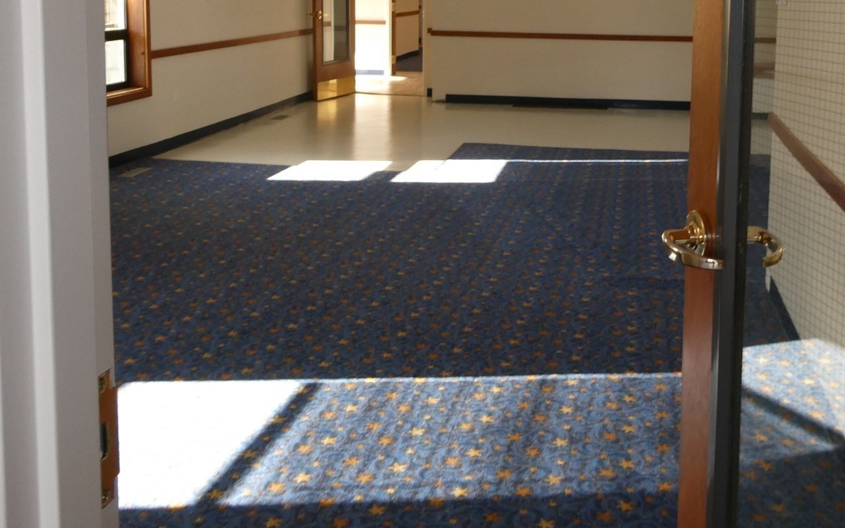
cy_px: 72
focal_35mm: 40
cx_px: 504
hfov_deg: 49.0
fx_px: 921
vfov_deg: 30.8
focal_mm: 4.3
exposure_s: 1/60
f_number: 3.3
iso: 160
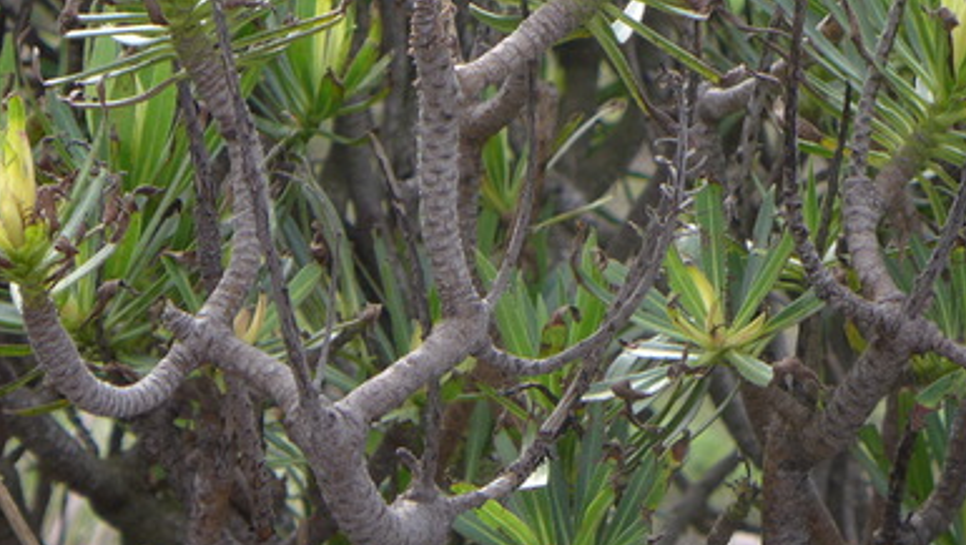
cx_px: 676
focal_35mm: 176
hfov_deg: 12.2
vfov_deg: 6.9
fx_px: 4510
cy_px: -43
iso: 80
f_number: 2.8
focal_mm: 17.7
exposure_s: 1/500
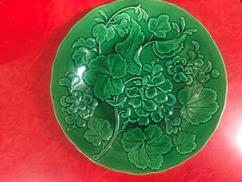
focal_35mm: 30
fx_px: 210
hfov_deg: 60.0
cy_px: 92
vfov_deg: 46.8
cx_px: 124
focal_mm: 4.15
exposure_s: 1/17
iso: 200
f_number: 2.2
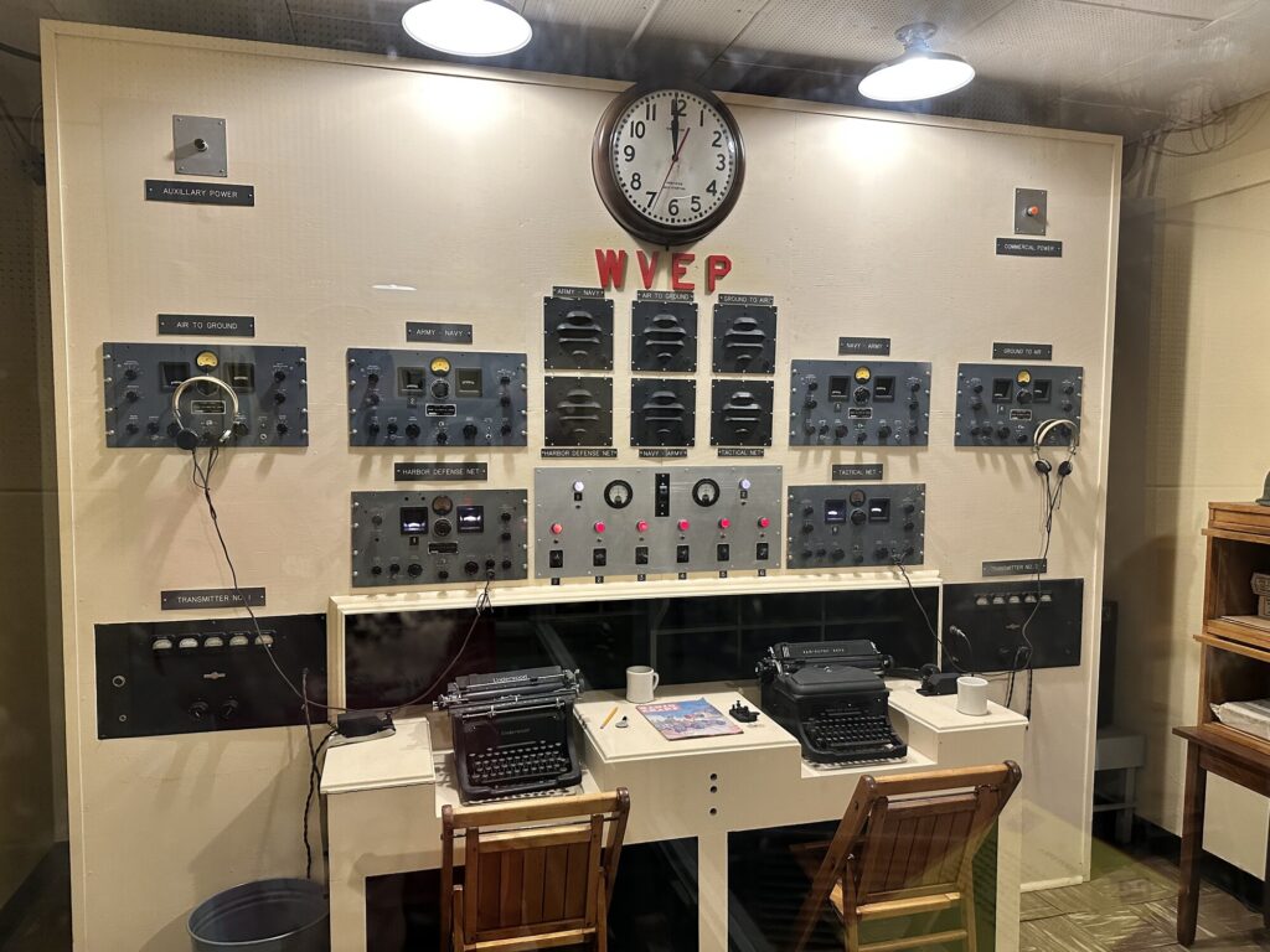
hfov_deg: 71.6
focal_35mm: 24
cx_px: 635
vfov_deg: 56.8
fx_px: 881
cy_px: 476
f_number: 1.78
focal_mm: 6.86
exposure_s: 1/60
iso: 400
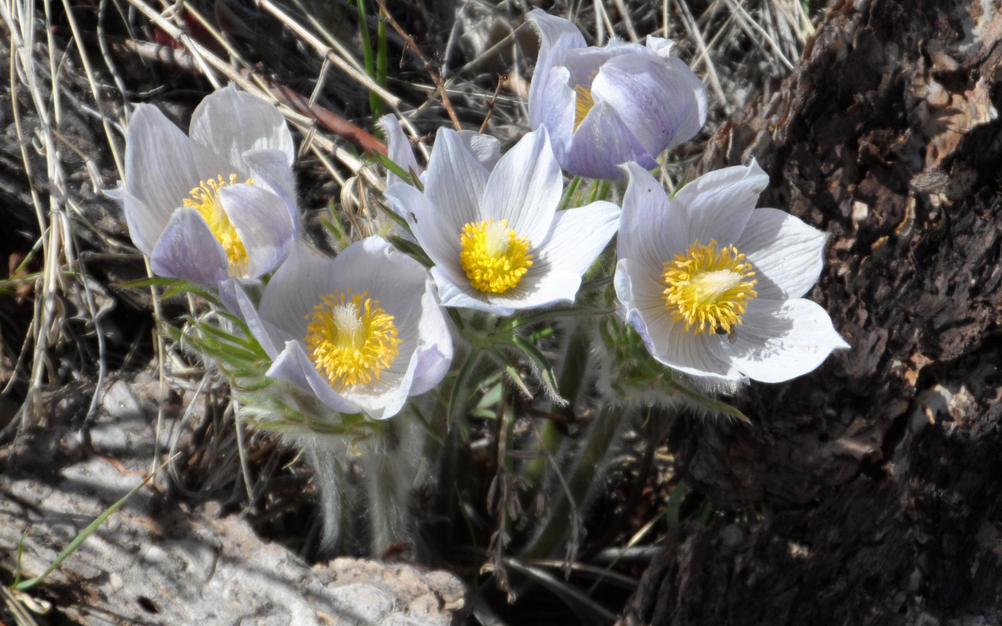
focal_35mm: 94
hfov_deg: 22.1
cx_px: 498
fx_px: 2567
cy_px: 314
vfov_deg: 13.9
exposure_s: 1/500
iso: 80
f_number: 4.5
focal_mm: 14.3
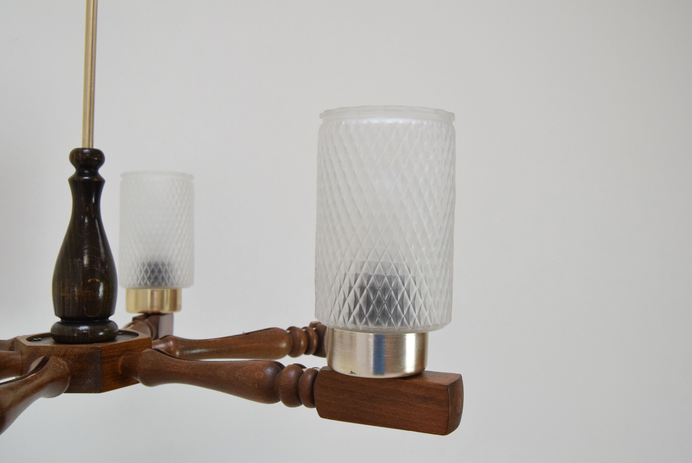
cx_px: 346
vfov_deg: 36.9
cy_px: 232
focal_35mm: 36
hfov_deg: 53.1
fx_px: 693
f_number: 8
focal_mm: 24
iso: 1600
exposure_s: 1/250
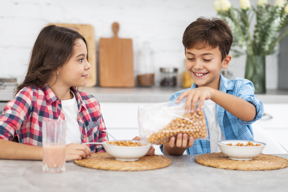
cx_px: 144
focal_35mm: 85
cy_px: 96
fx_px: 680
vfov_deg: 16.1
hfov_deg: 23.9
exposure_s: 1/200
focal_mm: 85
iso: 100
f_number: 2.8
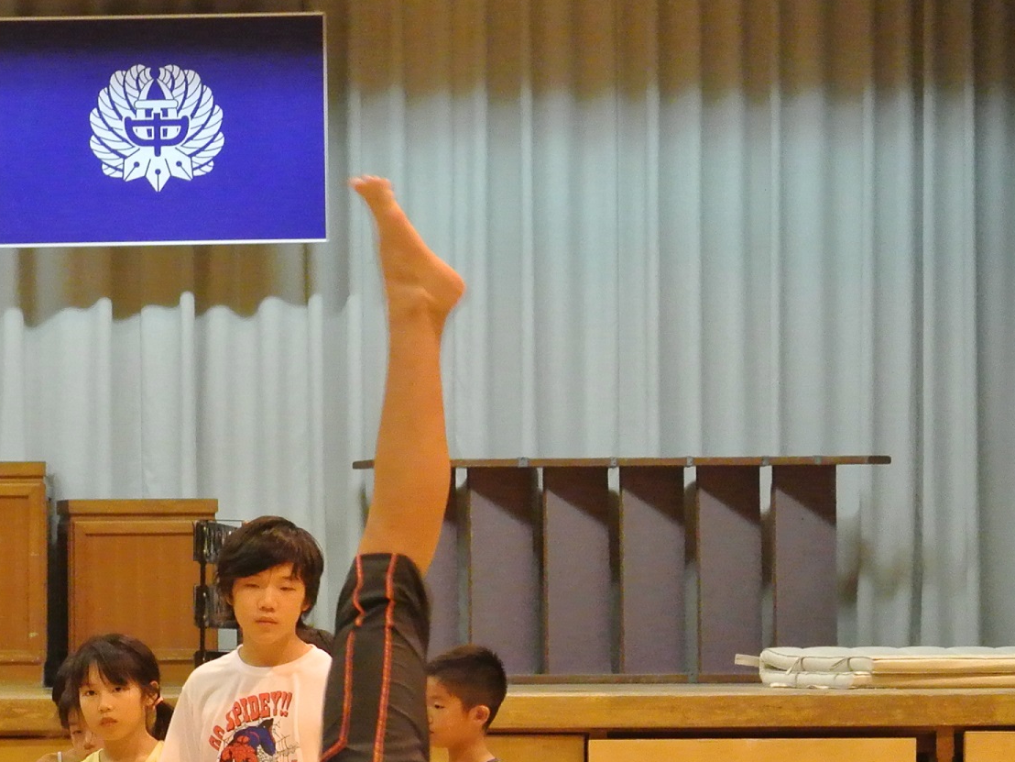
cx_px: -301
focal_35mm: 270
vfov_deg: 5.5
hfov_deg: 7.3
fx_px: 7917
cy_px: 847
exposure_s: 1/80
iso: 1800
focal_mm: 39.8
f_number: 3.8
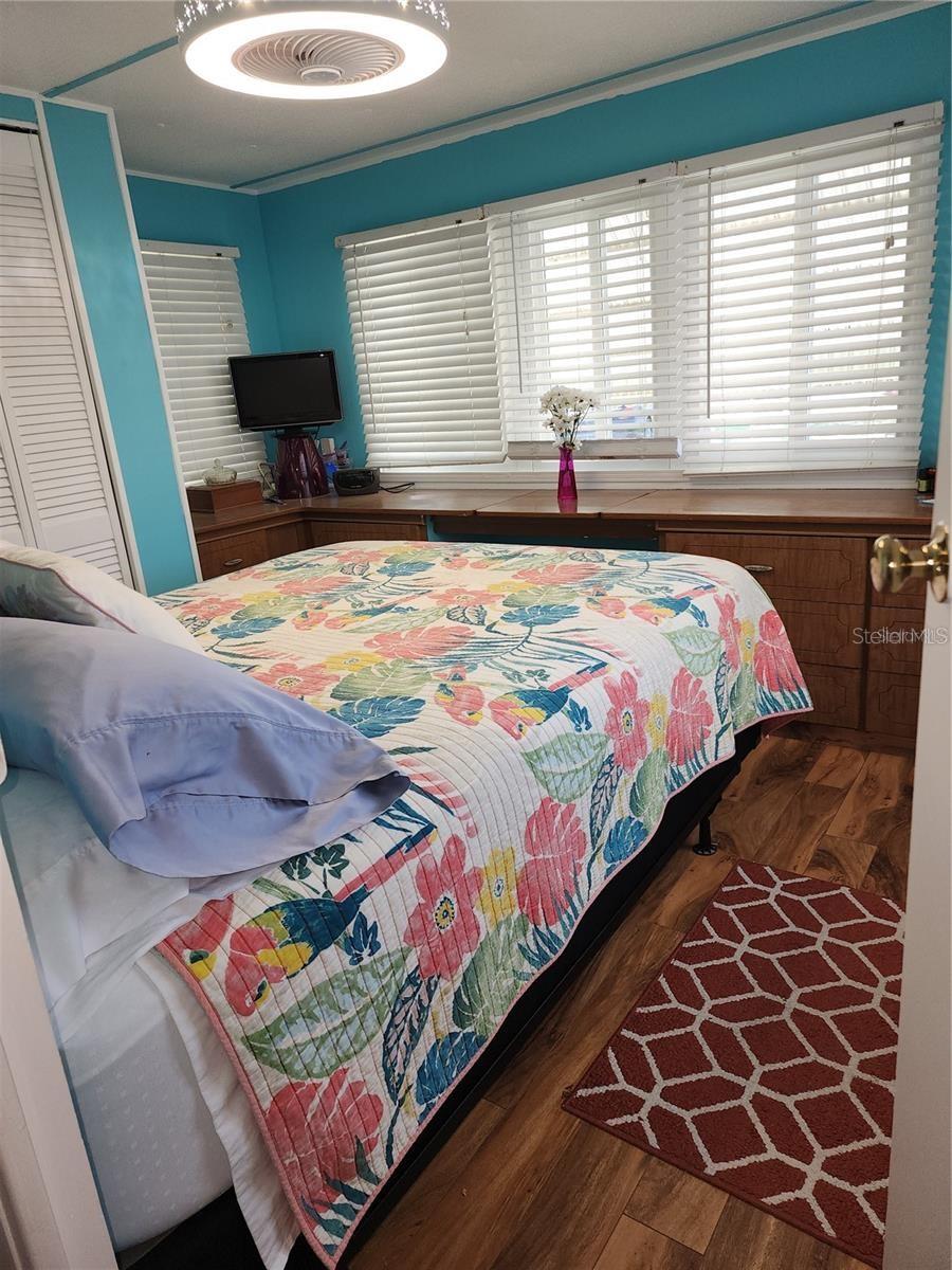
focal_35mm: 23
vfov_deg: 73.9
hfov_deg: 58.9
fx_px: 843
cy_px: 635
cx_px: 476
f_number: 1.8
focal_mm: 6.4
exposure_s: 1/60
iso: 50
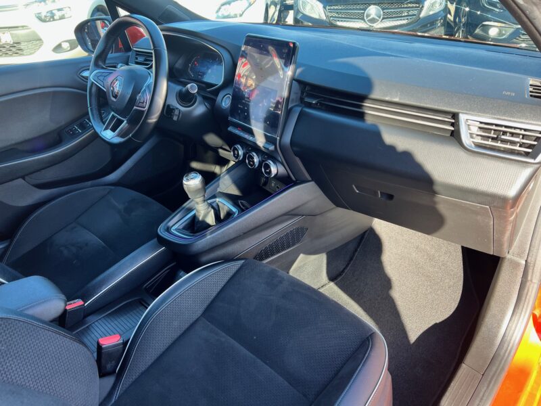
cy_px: 203
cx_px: 270
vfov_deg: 53.1
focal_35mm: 26
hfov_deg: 67.3
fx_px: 406
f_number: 1.5
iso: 50
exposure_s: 1/121
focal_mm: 5.7
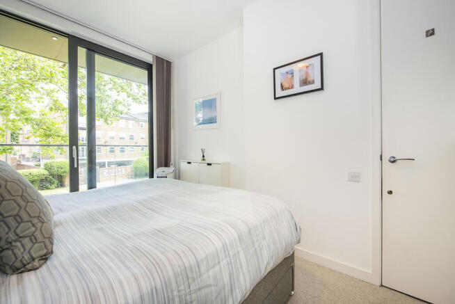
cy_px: 152
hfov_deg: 104.2
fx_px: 177
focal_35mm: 14
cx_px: 228
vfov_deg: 81.3
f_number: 6.3
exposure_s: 1/30
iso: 250
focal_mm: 14
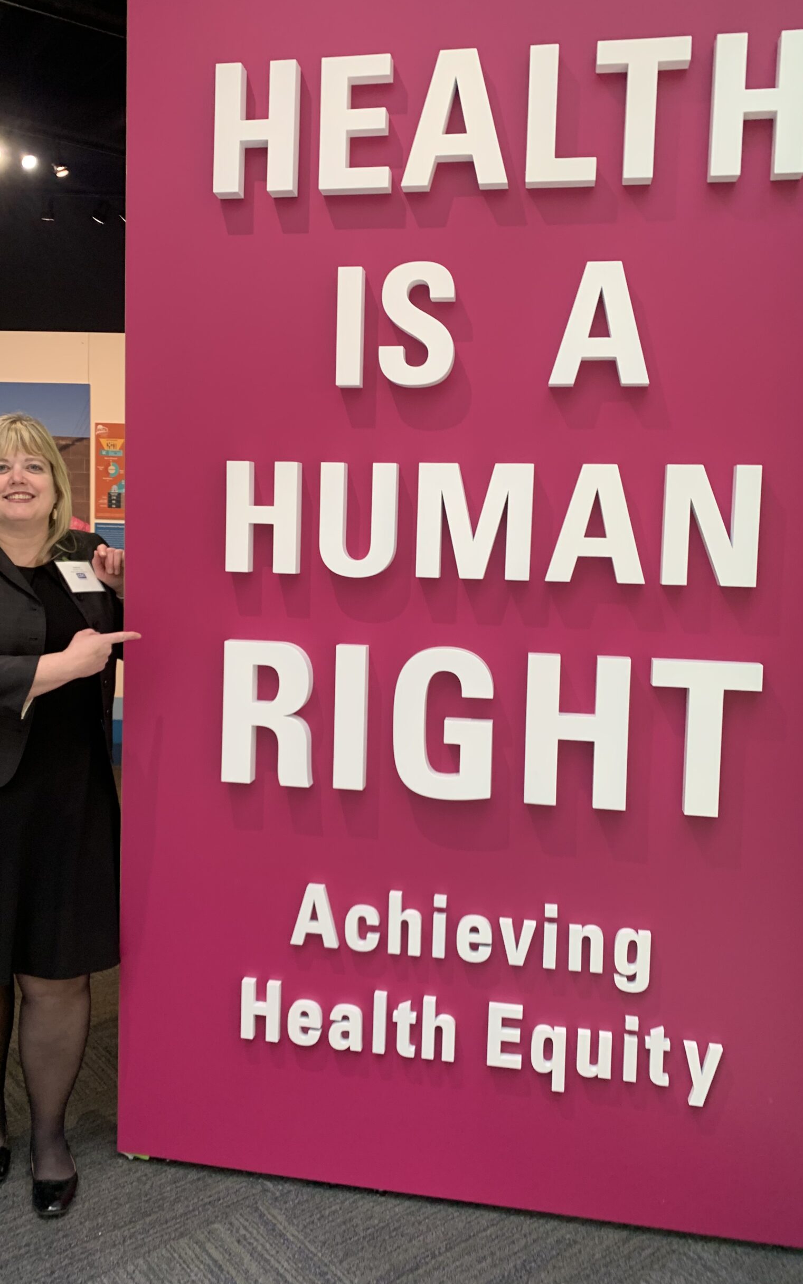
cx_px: 372
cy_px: 623
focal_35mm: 29
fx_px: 1015
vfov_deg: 64.6
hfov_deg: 43.1
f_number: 1.8
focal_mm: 4.25
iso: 125
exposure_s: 1/60
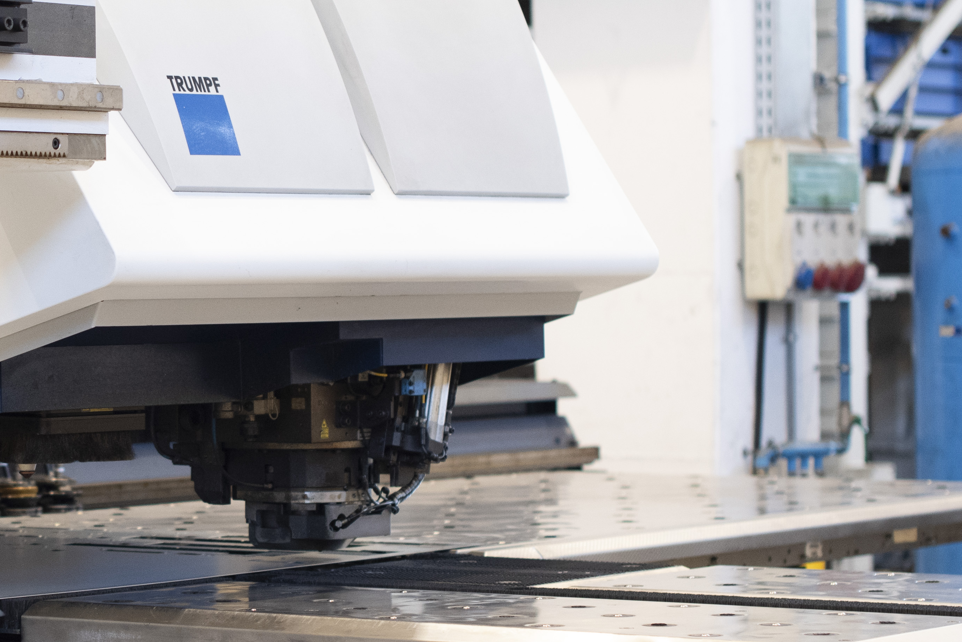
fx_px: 3582
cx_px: 41
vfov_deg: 10.2
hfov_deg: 15.1
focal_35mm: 134
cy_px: 308
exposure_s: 1/200
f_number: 2.8
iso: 1000
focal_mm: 50
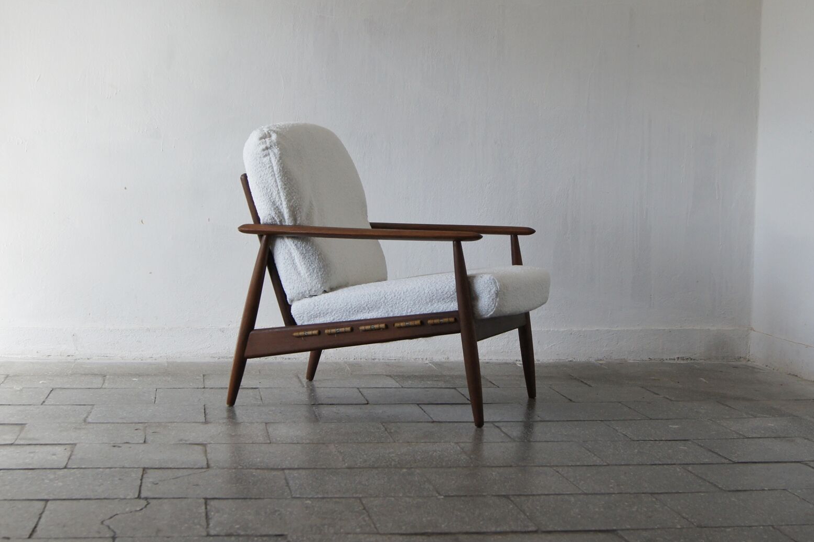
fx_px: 1311
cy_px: 213
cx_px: 415
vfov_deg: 23.3
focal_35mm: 58
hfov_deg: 34.5
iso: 400
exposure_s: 1/125
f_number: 5.6
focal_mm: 30
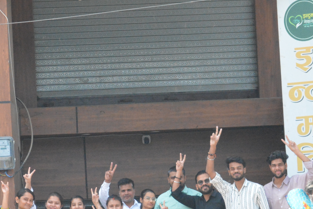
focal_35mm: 334
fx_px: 2905
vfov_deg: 4.1
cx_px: 70
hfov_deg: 6.2
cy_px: 92
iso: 2500
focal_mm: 78
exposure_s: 1/3200
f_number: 10
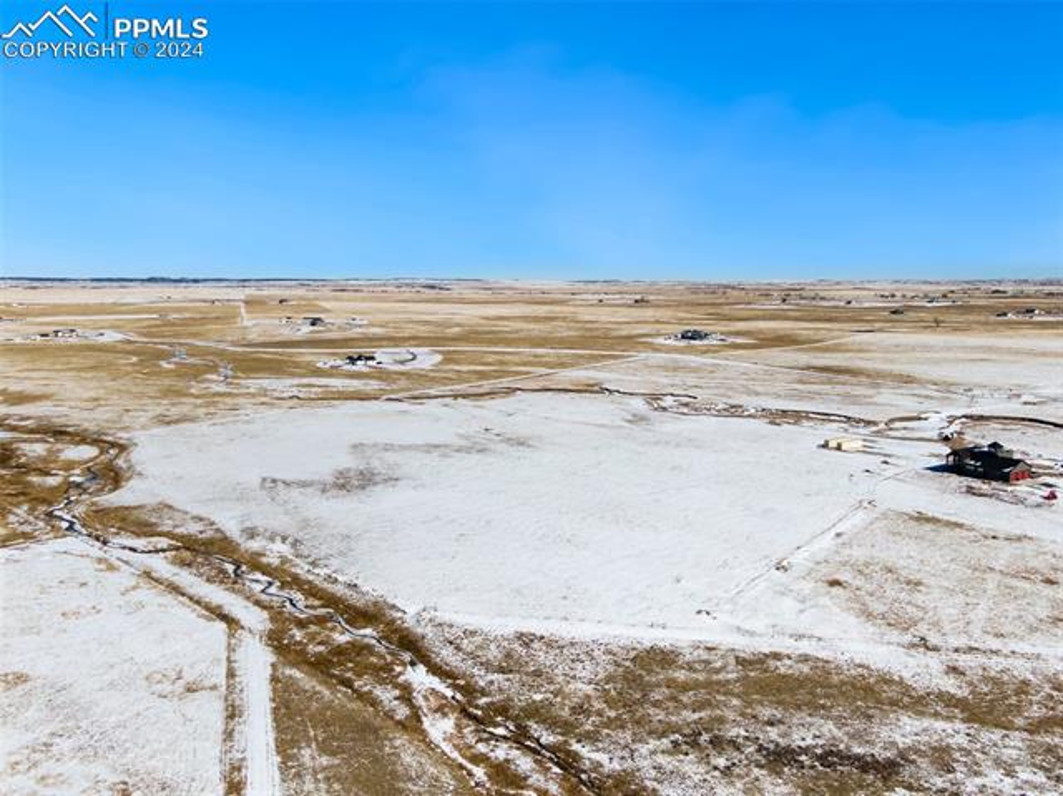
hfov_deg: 61.7
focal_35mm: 29
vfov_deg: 48.2
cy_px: 398
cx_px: 532
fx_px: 890
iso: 100
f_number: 3
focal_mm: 5
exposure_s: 1/100
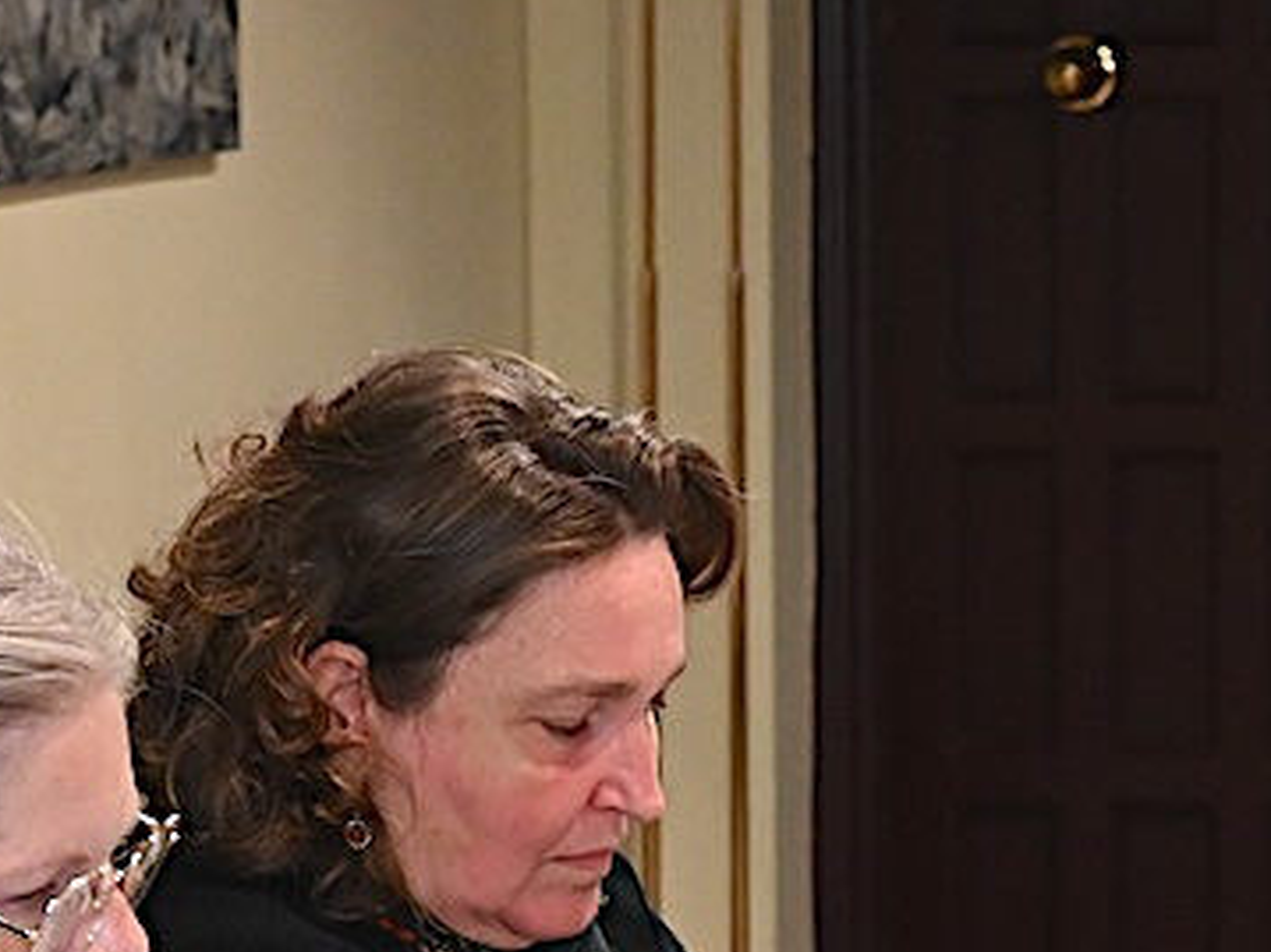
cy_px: 1180
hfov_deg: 7.1
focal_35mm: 278
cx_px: 889
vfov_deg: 5.3
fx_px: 10204
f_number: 6.3
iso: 3200
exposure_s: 1/80
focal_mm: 60
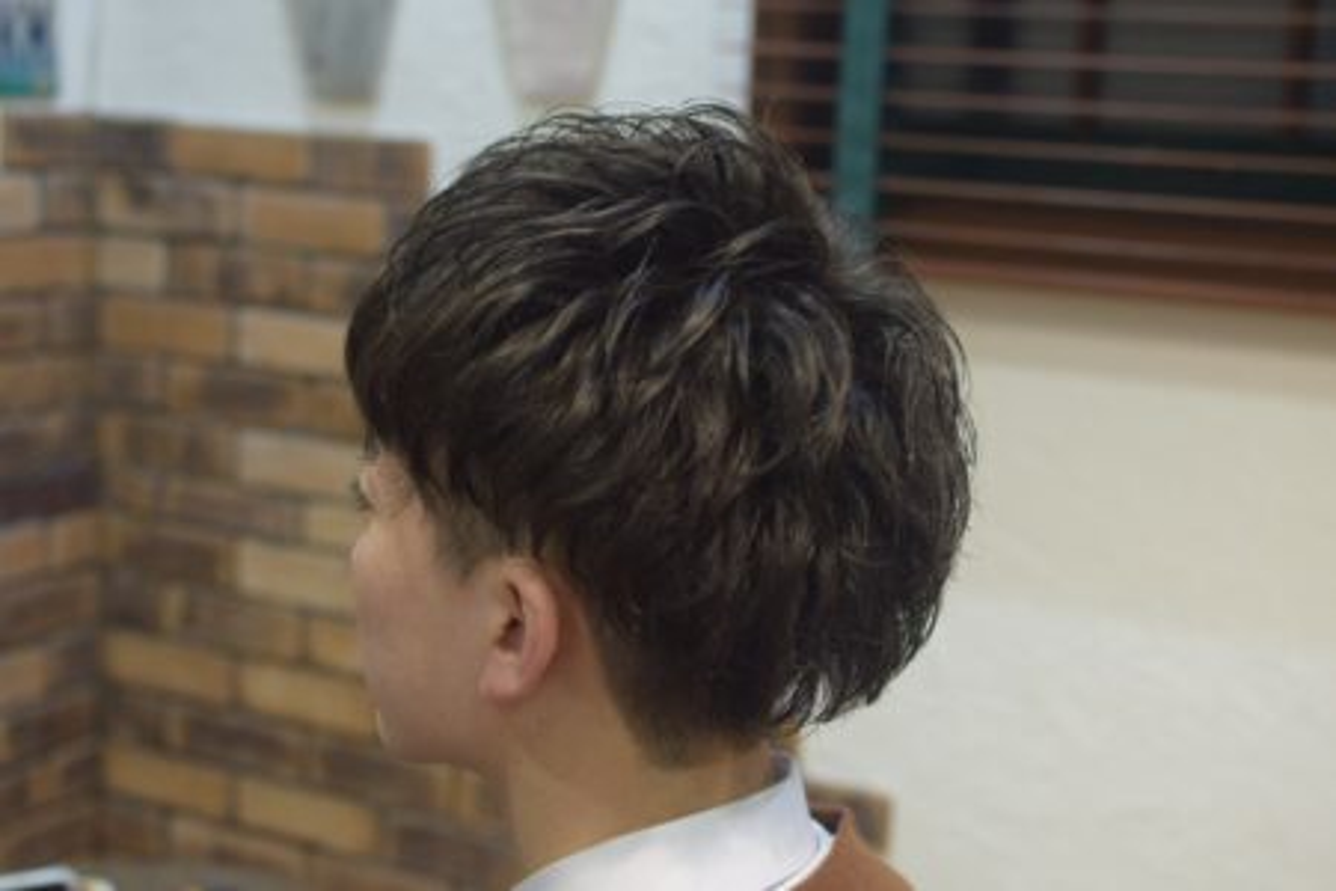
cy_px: 446
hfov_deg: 37.9
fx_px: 1948
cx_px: 668
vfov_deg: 25.8
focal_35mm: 52
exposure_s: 1/60
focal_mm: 35
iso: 1000
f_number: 2.8
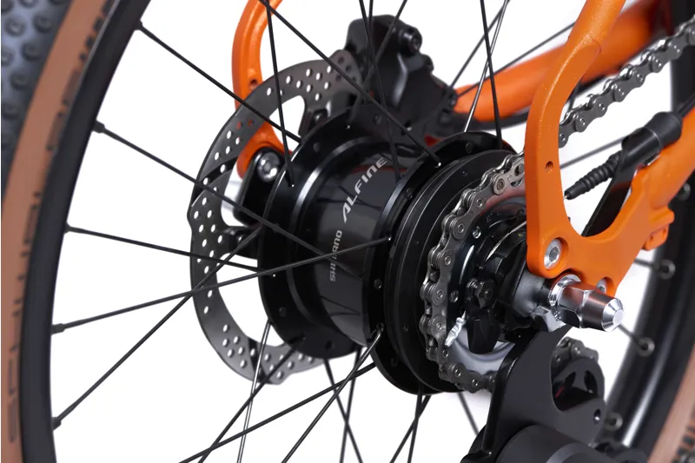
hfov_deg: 19.5
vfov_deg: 13.0
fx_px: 2027
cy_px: 232
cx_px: 348
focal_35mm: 105
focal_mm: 105
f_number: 11
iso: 100
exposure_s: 1/160
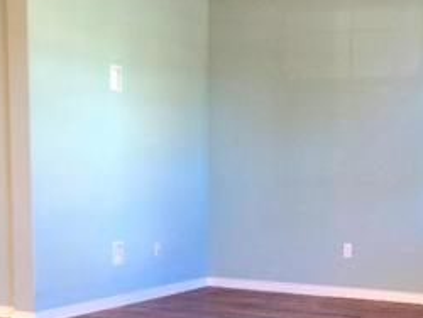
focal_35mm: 64
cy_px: 228
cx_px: 252
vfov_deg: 22.8
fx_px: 783
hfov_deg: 30.2
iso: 100
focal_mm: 7
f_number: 1.8
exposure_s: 1/24
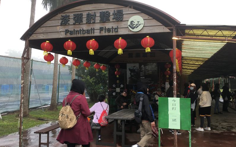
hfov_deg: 61.2
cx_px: 118
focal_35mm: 31
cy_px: 74
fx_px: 199
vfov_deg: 40.6
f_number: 2.2
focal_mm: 4.15
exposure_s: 1/60
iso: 25
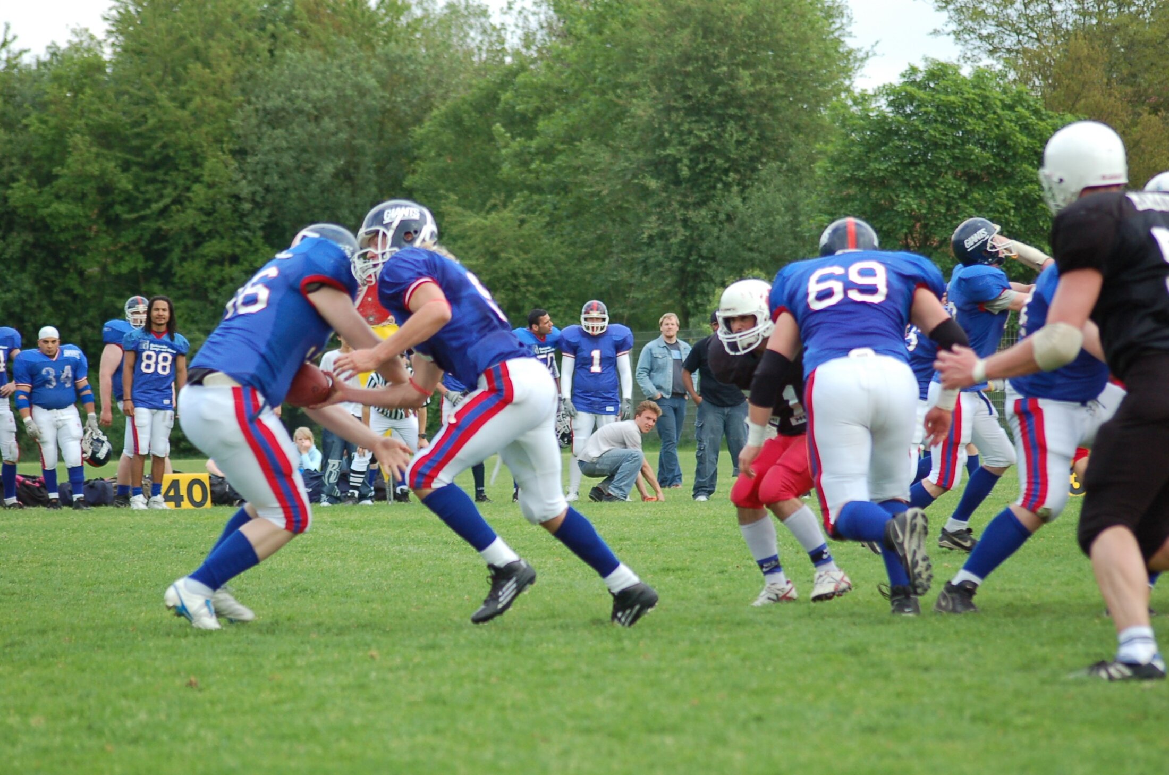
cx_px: 584
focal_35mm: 180
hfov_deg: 11.4
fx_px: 5834
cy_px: 388
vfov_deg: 7.6
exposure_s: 1/640
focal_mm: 120
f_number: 4.2
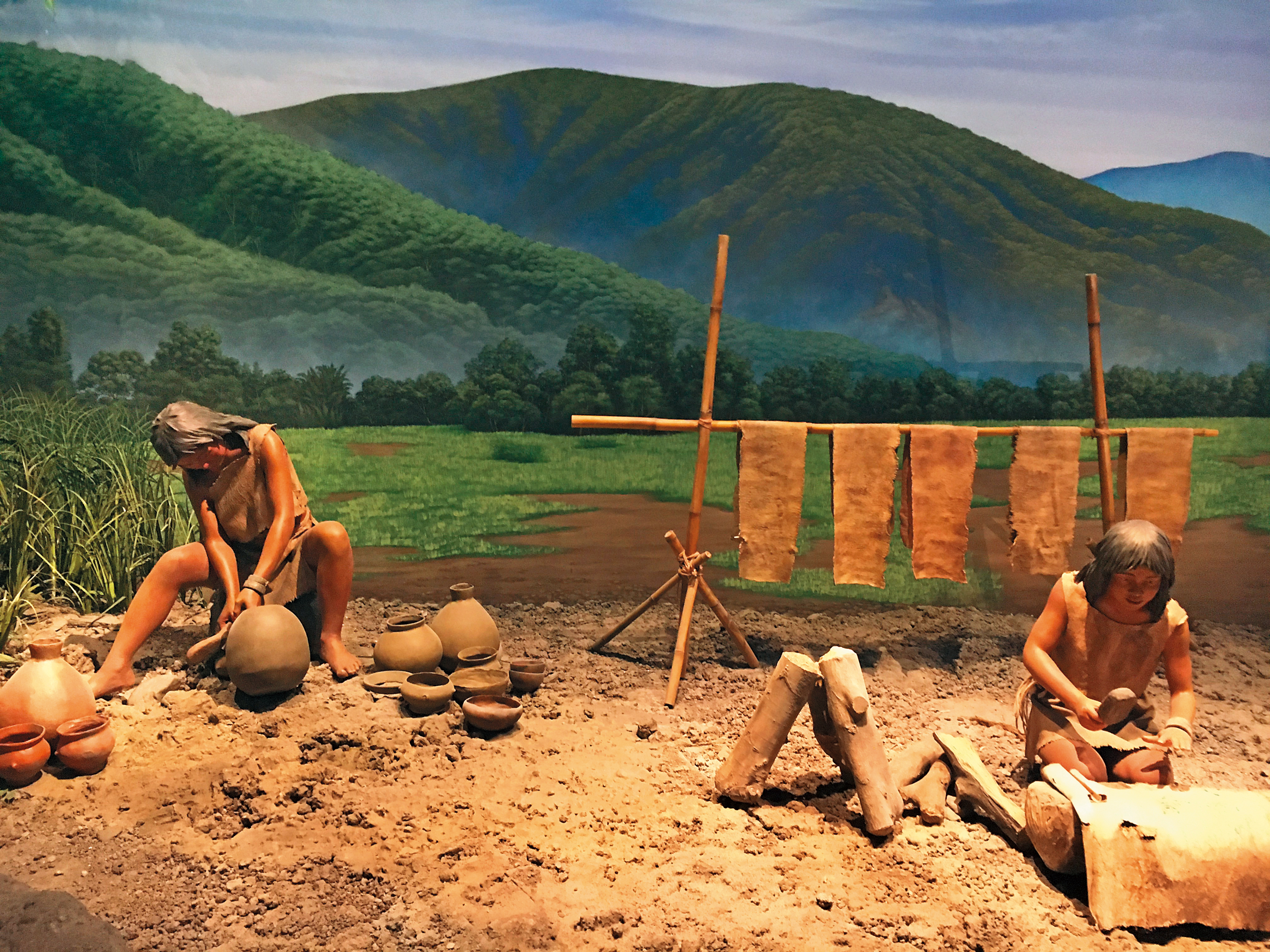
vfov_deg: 48.2
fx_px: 1064
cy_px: 476
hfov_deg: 61.7
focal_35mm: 29
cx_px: 635
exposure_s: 1/15
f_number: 2.2
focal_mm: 4.15
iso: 250
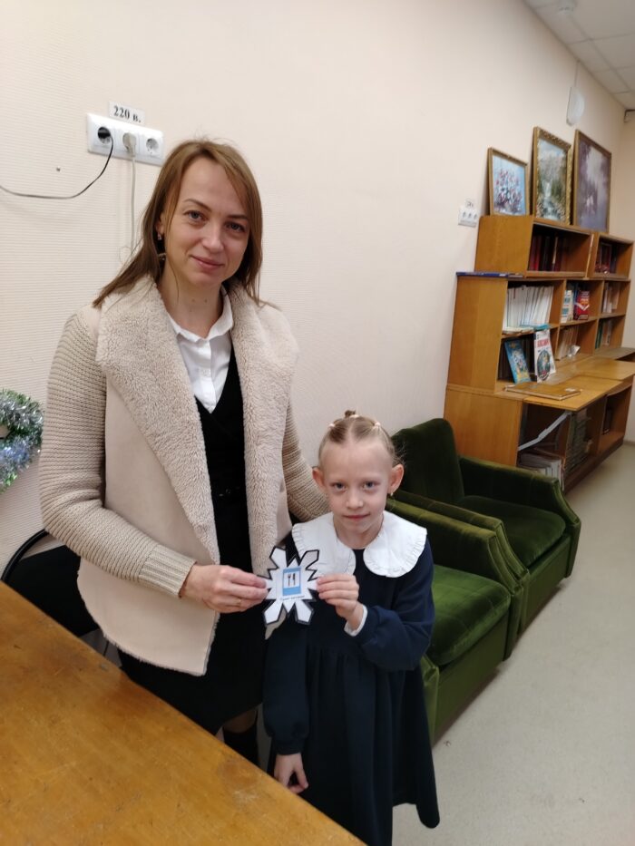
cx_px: 318
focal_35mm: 24
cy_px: 423
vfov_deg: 71.6
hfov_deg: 56.8
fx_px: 587
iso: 359
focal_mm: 5.25
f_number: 1.75
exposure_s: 1/33.3
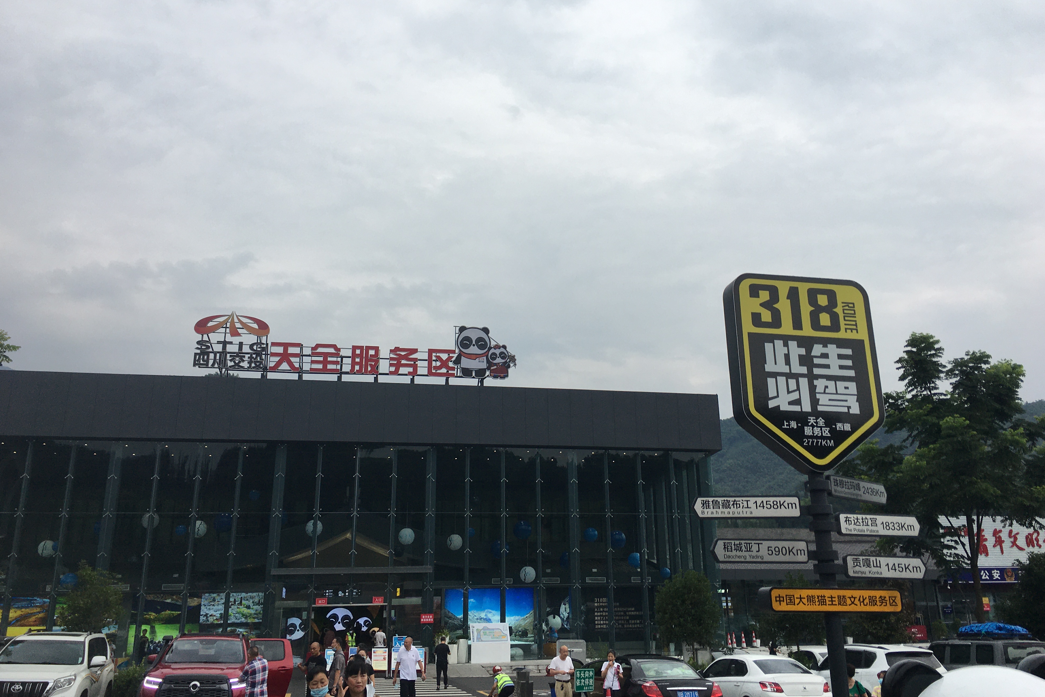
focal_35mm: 31
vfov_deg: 42.2
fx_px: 900
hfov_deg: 60.3
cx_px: 531
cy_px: 306
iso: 25
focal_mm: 4.15
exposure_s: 1/493
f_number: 2.2
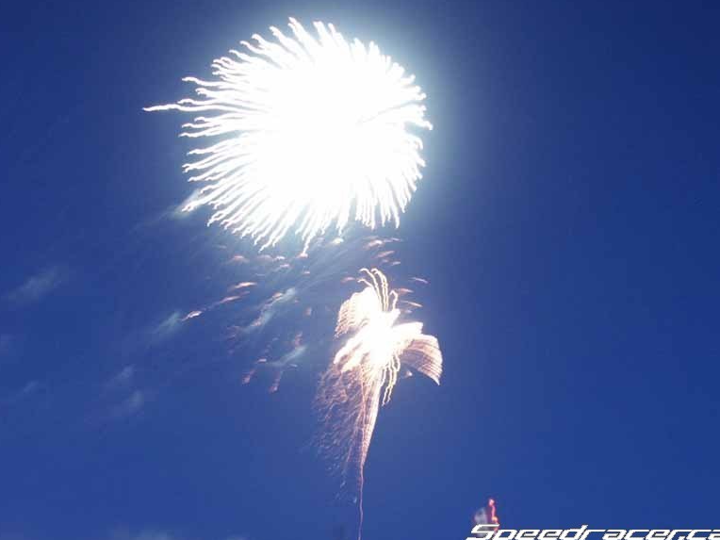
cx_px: 355
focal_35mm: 66
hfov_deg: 29.4
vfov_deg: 22.3
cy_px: 262
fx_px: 1373
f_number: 3.5
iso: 200
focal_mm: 15.63
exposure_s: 4
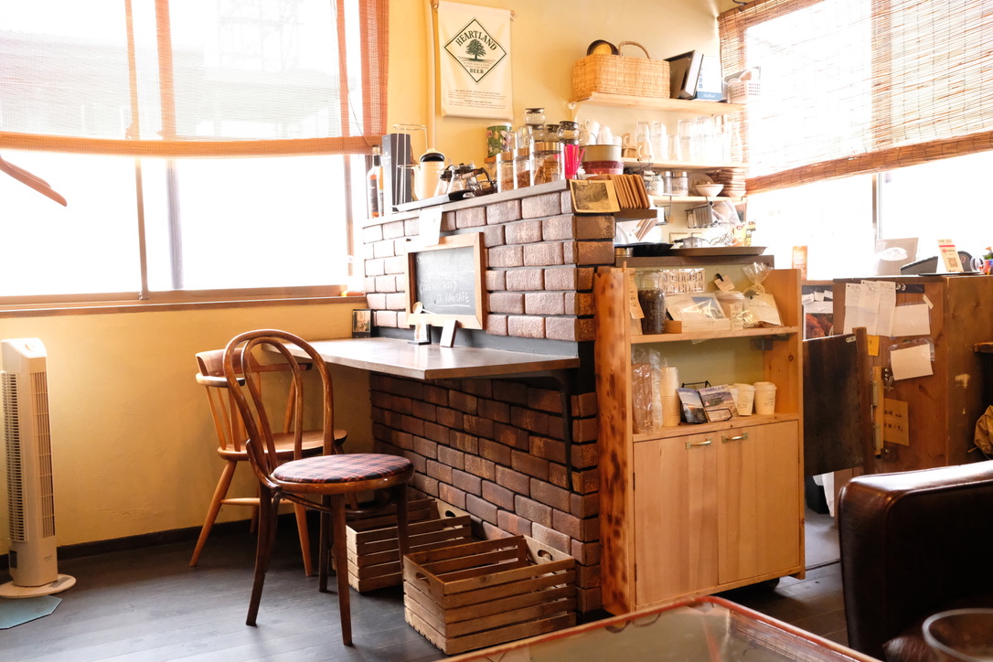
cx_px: 496
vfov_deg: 37.9
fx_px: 965
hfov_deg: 54.4
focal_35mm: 35
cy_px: 331
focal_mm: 23
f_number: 5.6
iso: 10000
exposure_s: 1/60
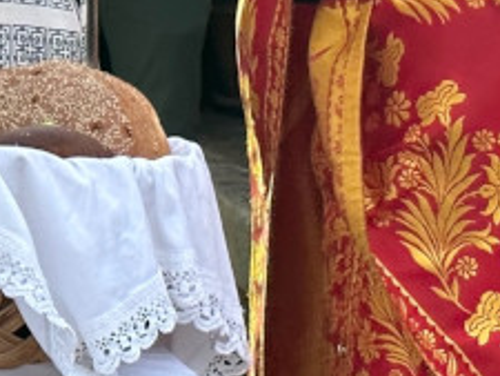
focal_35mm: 213
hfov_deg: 9.1
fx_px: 3078
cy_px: -65
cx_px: -213
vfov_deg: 6.9
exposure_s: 1/52
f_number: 1.78
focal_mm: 6.86
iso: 200
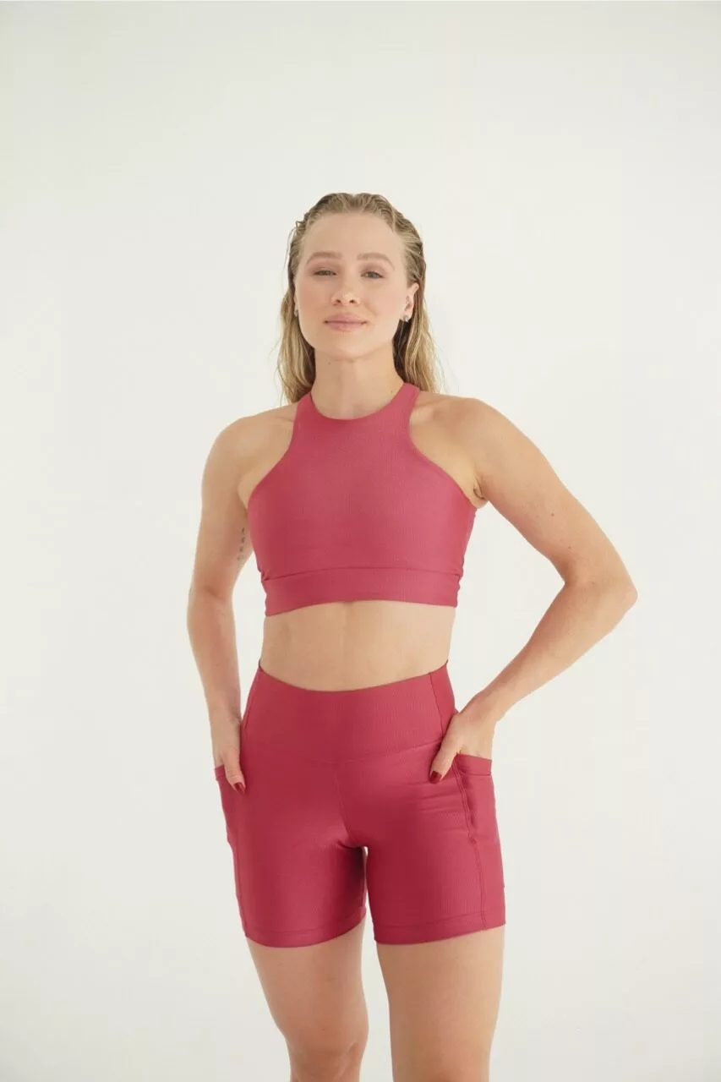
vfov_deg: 45.0
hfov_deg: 30.8
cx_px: 360
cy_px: 541
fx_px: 1307
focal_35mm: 44
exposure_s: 1/125
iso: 160
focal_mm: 29
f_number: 5
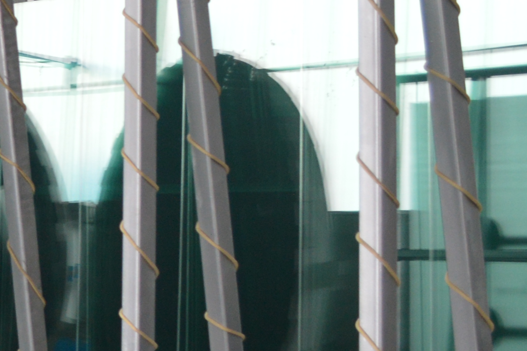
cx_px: -549
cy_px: 66
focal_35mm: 126
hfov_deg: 13.7
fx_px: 1843
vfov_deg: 10.8
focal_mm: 18
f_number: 4
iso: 400
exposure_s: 1/60
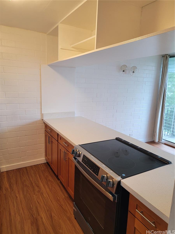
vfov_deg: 71.6
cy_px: 117
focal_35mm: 24
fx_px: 162
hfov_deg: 56.8
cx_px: 88
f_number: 1.8
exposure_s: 1/120
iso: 125
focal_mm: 6.7
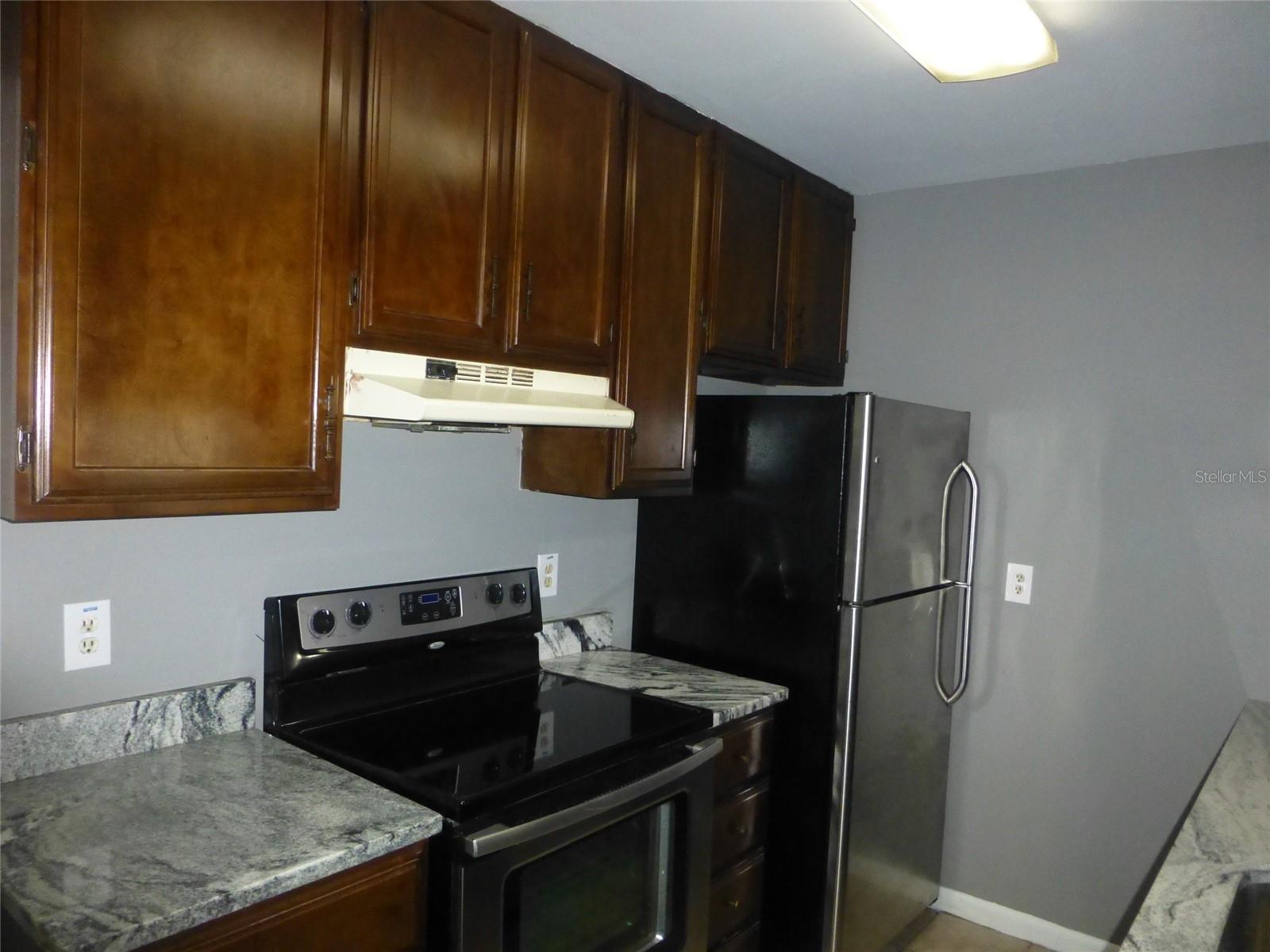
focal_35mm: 24
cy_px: 476
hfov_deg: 71.6
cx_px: 635
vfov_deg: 56.8
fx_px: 881
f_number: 3.3
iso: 800
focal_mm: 4.3
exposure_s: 1/125
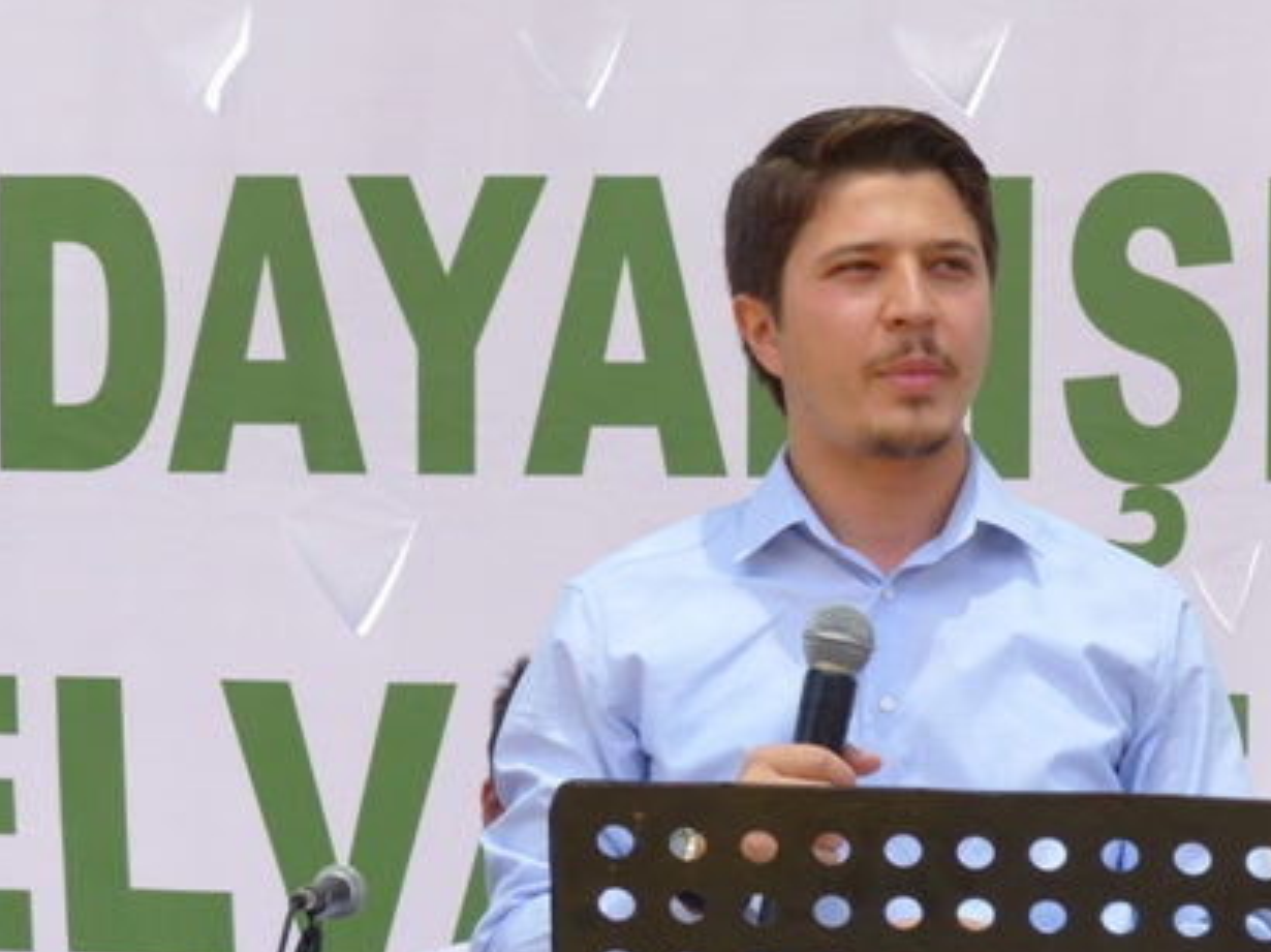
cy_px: 416
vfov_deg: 5.9
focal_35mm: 253
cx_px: 880
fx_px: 9284
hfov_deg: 7.8
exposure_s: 1/400
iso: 100
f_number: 4
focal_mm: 29.2
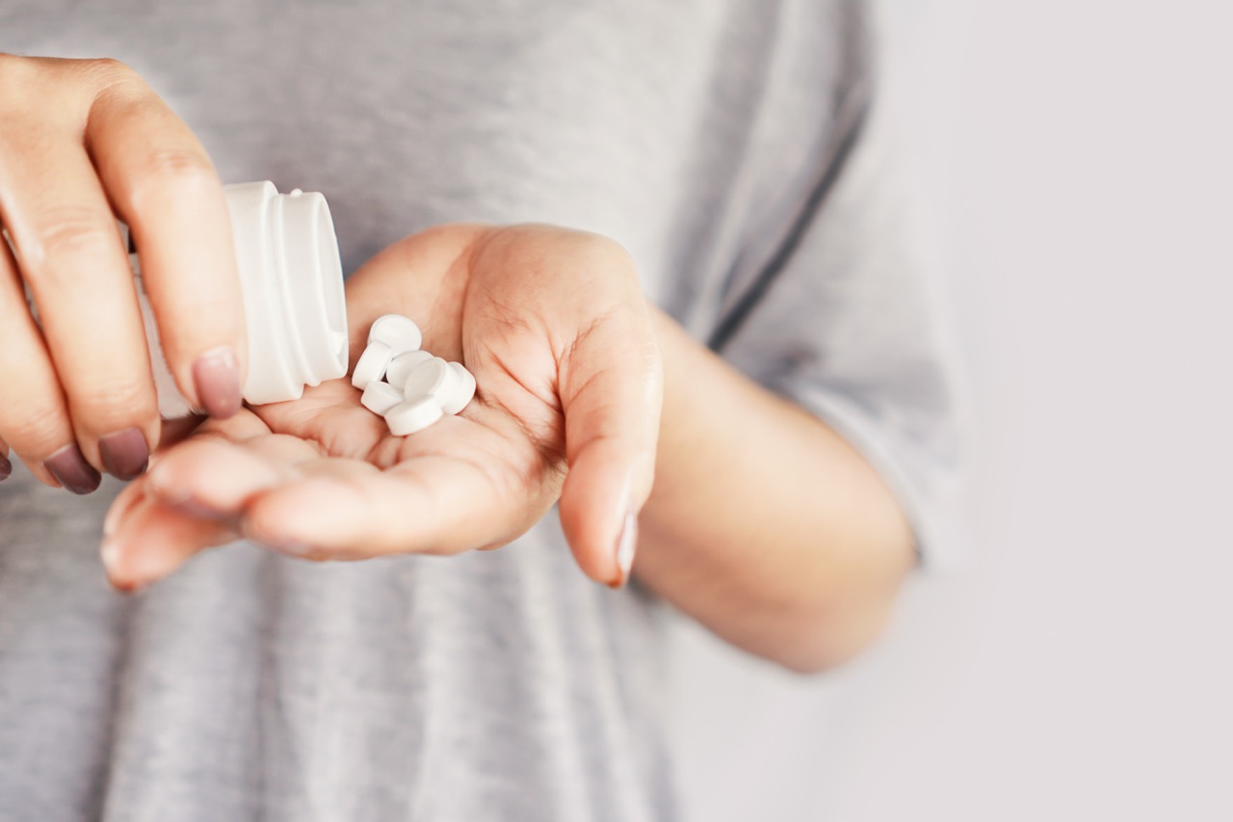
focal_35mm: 52
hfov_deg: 37.9
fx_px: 1798
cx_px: 616
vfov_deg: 25.7
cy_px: 411
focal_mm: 35
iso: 100
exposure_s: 1/100
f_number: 2.2
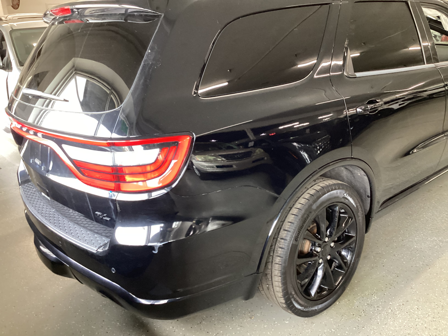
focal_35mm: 31
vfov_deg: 45.4
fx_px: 401
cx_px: 224
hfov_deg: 58.4
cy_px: 168
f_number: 2.4
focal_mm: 3.3
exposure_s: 1/60
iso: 400
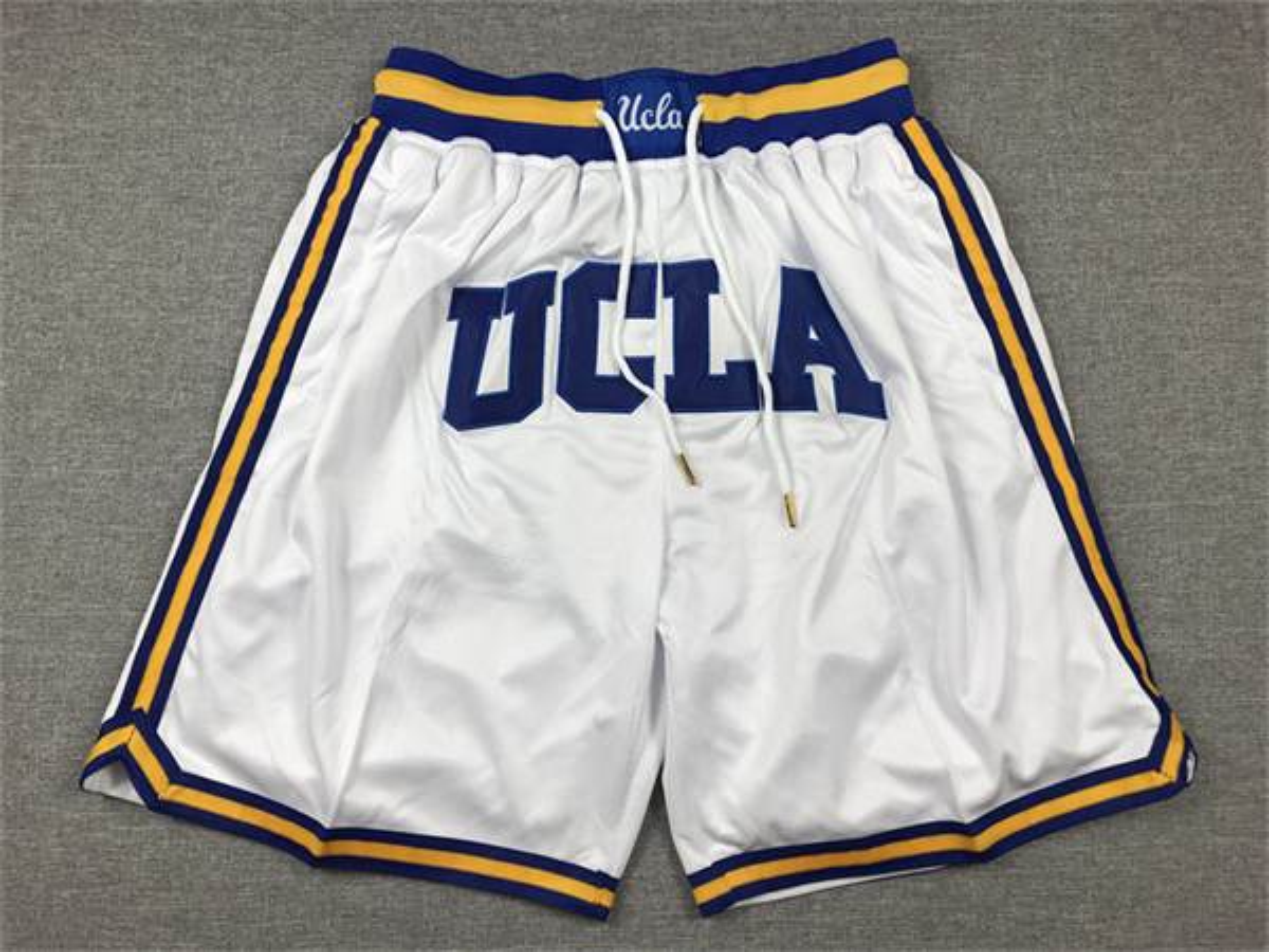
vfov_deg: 49.7
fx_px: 1026
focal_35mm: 28
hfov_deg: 63.4
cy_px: 476
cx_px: 634
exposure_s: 1/150
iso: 20
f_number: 1.8
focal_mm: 3.99
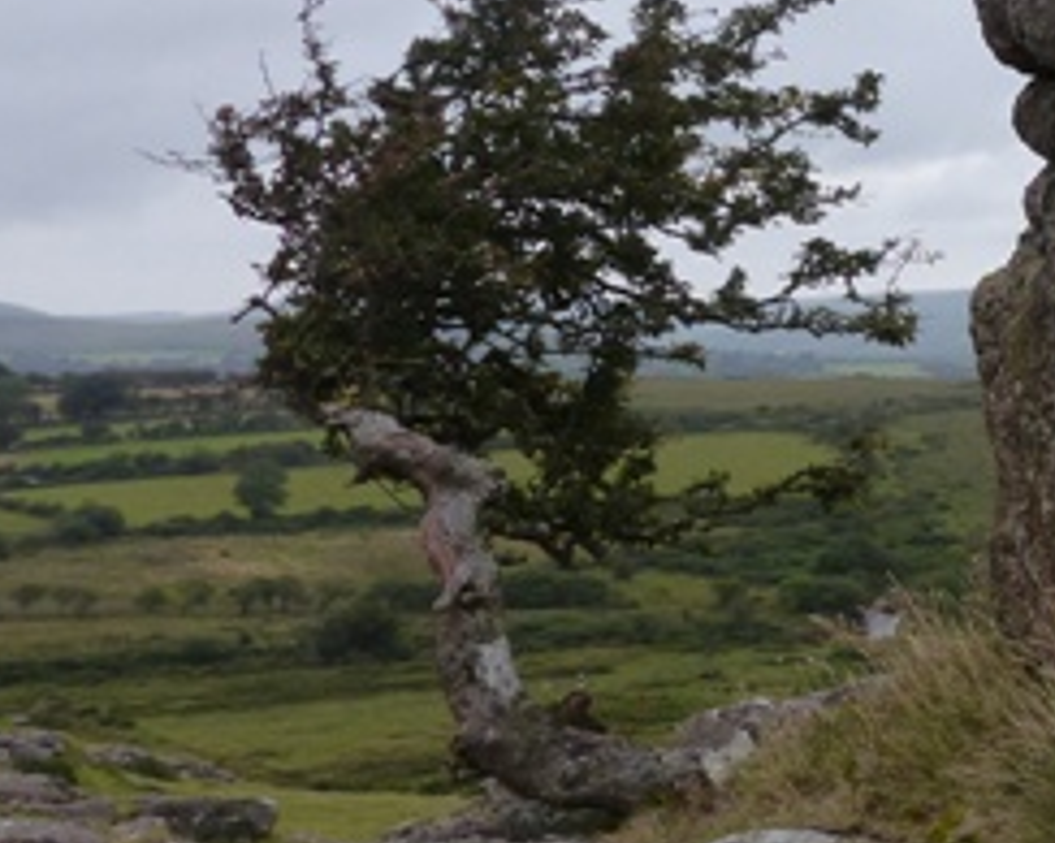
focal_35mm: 64
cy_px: 380
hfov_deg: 26.9
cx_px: 1189
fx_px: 1998
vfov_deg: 23.8
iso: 160
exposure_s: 1/320
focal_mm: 4.5
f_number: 4
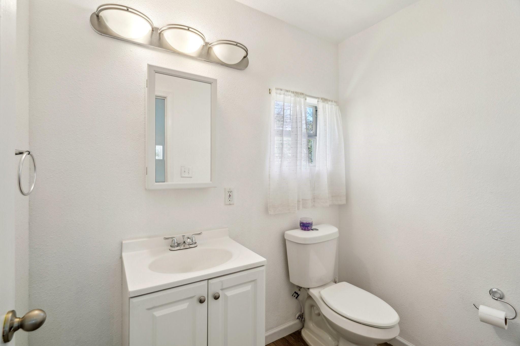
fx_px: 231
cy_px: 173
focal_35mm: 16
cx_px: 260
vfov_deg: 73.7
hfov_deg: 96.7
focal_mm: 16
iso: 400
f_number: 8
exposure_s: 1/15
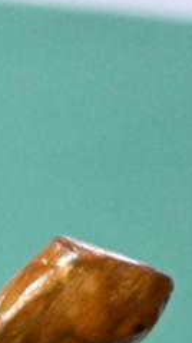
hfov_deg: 0.9
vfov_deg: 1.5
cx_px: -800
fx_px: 12730
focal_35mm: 1403
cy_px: 286
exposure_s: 1/125
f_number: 7.1
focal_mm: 200
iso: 5000
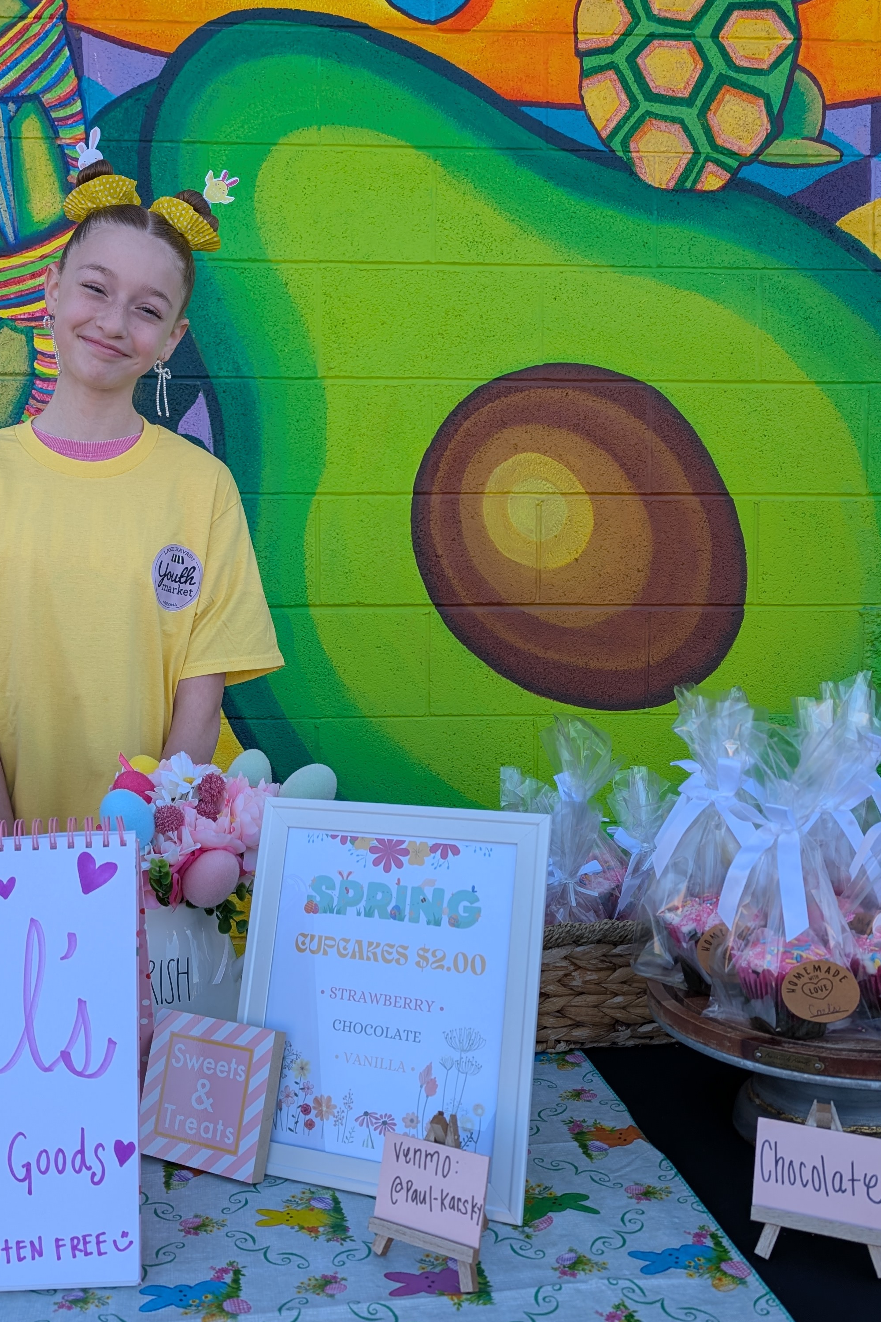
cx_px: 282
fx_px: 1248
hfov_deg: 38.4
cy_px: 676
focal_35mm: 34
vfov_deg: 55.8
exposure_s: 1/392
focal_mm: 6.9
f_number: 1.68
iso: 21
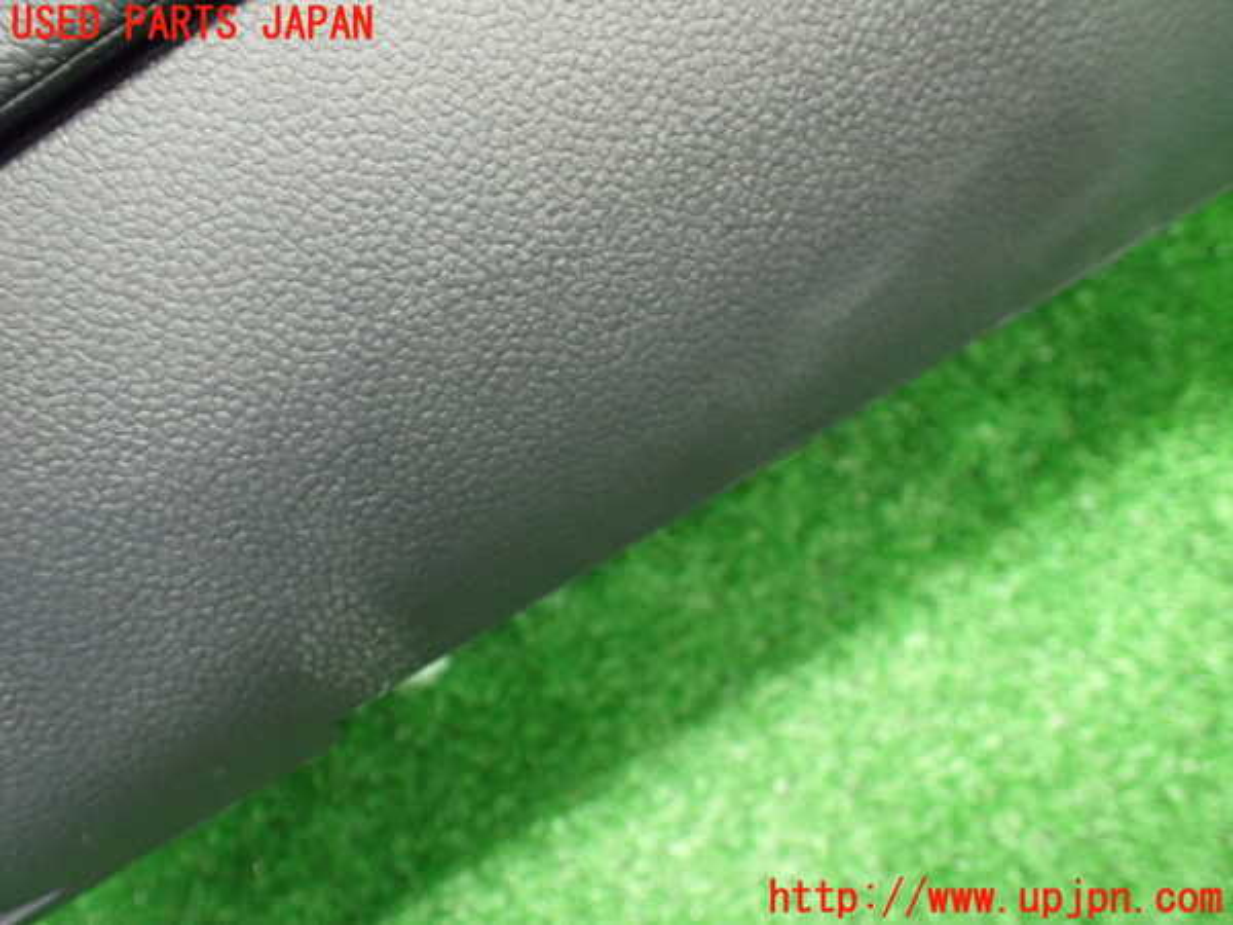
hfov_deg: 60.0
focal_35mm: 30
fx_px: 1069
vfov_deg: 46.8
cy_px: 462
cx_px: 616
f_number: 2.3
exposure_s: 1/40
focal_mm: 5.4
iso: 800
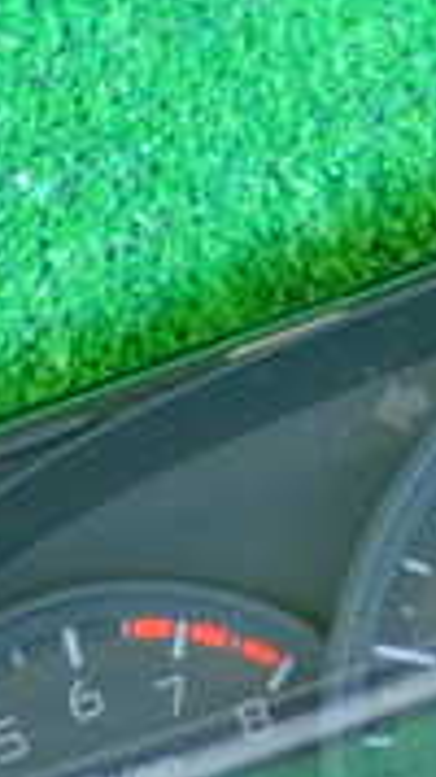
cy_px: 650
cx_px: 715
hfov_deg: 4.4
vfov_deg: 7.9
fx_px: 5596
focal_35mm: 272
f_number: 4.2
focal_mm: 13.47
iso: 1000
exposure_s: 1/20
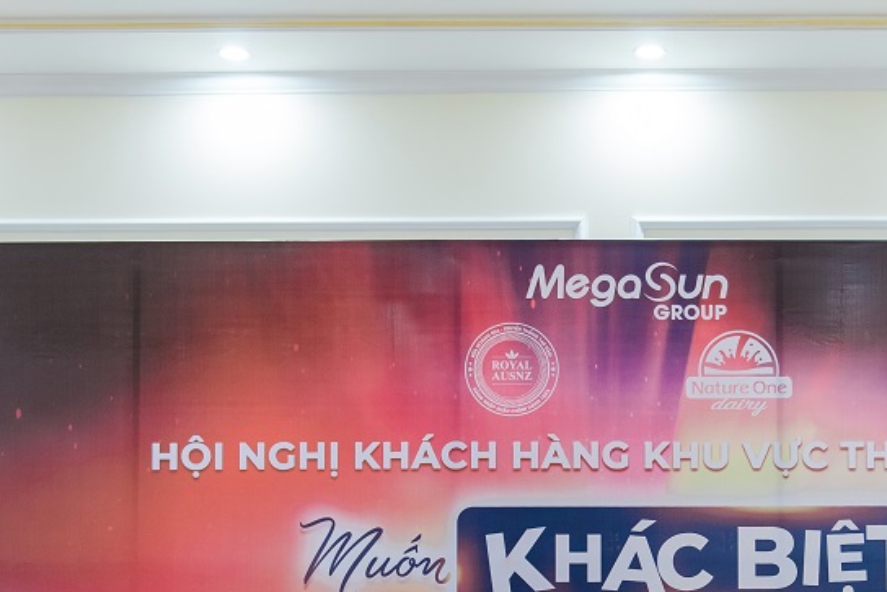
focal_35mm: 75
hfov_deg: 26.7
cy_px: 630
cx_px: 638
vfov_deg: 17.6
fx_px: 1848
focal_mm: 34
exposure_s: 1/160
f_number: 2.8
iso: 640
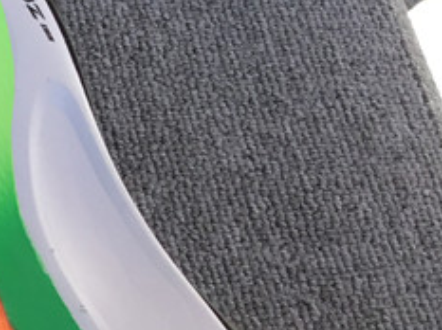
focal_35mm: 120
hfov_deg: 14.4
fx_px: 1530
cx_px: -372
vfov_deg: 12.3
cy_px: 274
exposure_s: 1/445
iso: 25
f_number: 2.4
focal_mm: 3.3
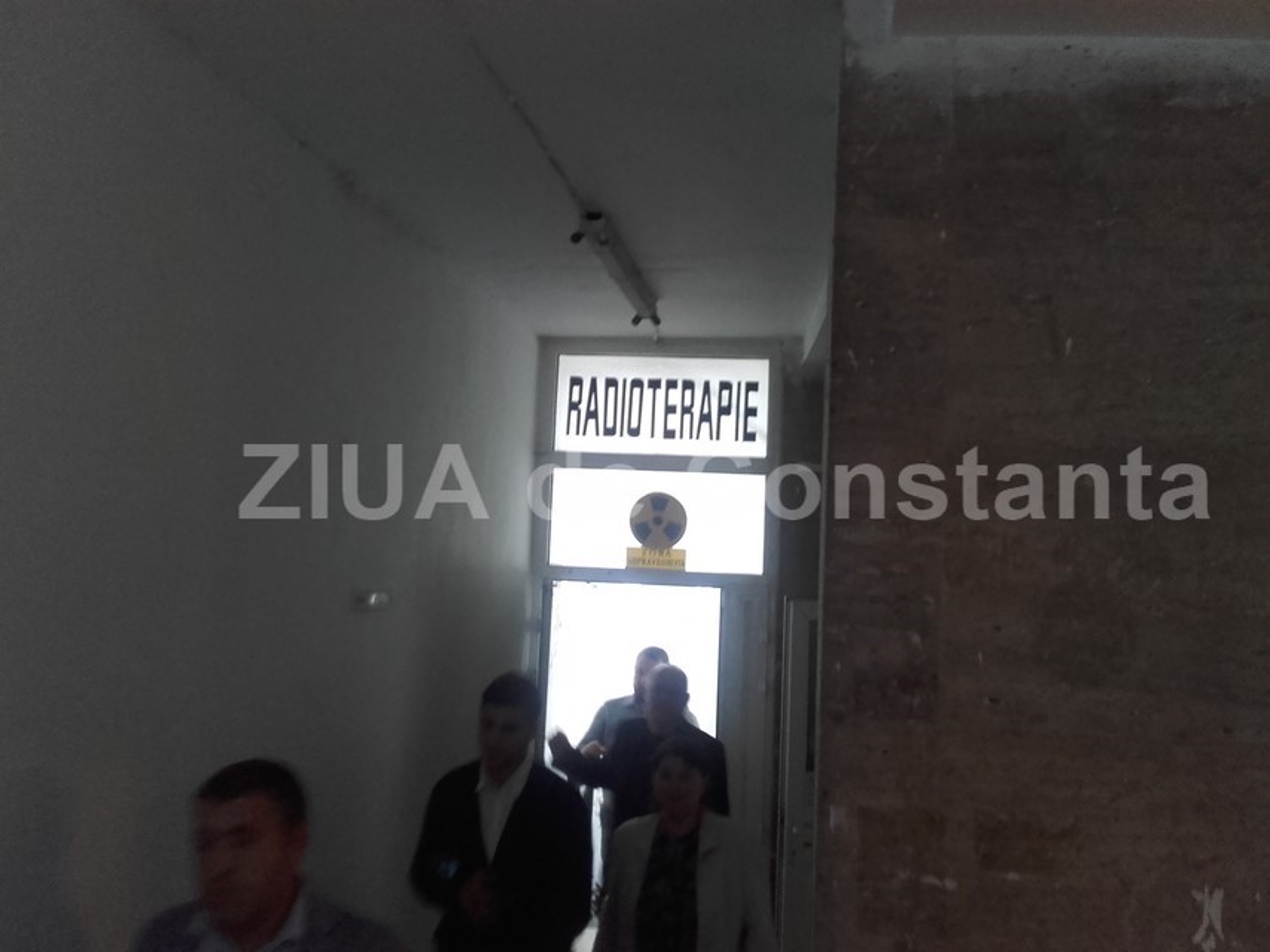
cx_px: 635
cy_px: 476
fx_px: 1137
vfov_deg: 45.4
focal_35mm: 31
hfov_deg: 58.4
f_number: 2.2
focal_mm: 3.31
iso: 160
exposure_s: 1/17
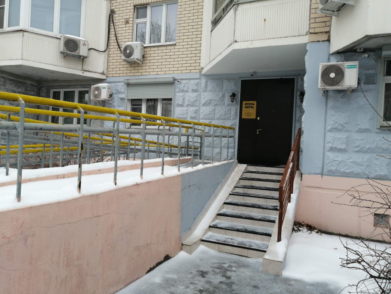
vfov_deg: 51.4
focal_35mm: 27
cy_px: 147
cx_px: 196
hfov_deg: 65.3
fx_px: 305
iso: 80
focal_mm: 3.62
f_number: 1.8
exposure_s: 1/60.2
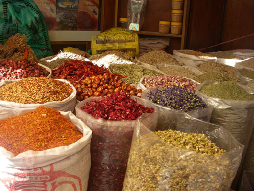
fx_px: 279
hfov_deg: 49.0
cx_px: 127
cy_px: 96
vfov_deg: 37.7
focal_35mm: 38
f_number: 6.6
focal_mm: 6.3
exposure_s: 1/50
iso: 80
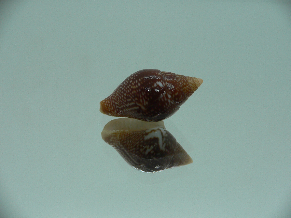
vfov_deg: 40.7
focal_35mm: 35
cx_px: 146
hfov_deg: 52.6
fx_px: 294
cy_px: 109
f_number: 2.8
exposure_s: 1/60
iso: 80
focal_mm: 4.6
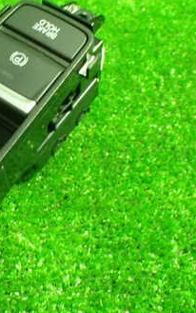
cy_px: 127
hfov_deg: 21.7
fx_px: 495
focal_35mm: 58
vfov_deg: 35.0
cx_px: 8
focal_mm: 5.4
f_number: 2.3
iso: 800
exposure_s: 1/40
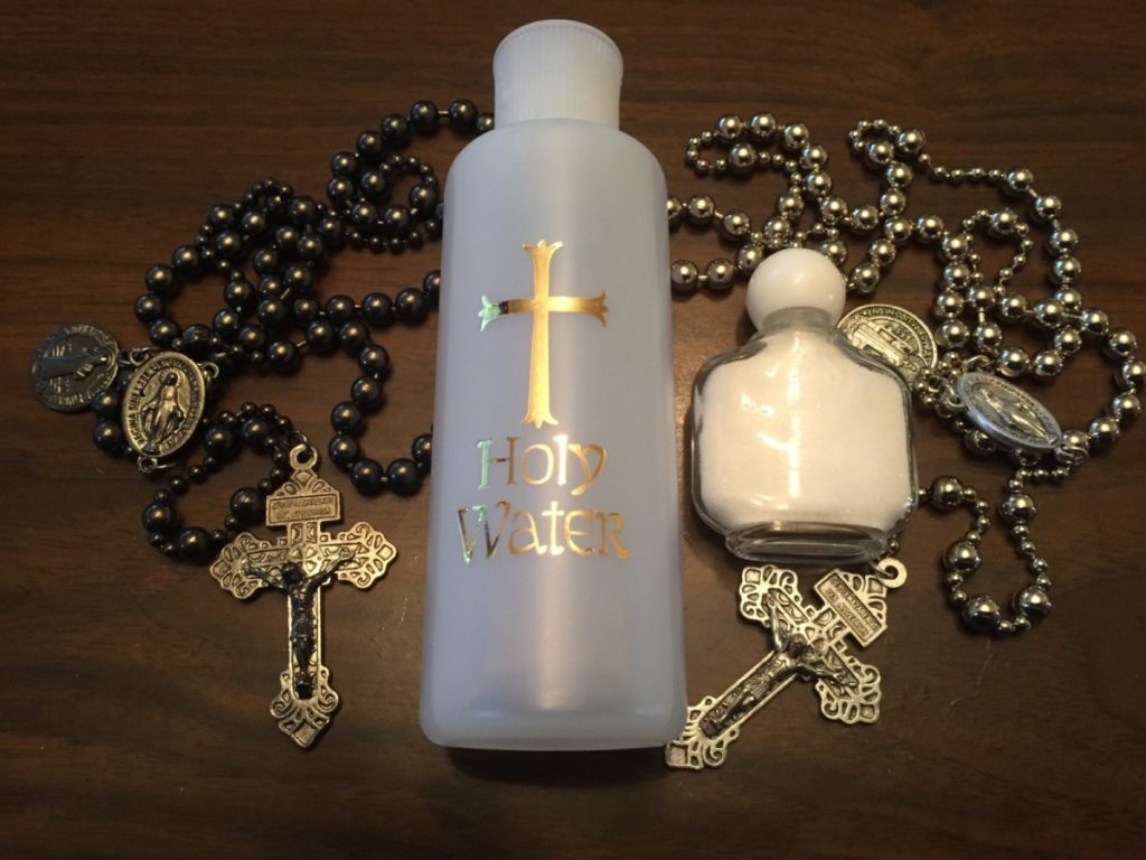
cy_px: 430
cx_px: 573
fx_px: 960
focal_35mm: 29
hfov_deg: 61.7
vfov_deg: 48.2
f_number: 2.2
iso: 250
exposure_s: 1/24
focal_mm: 4.15
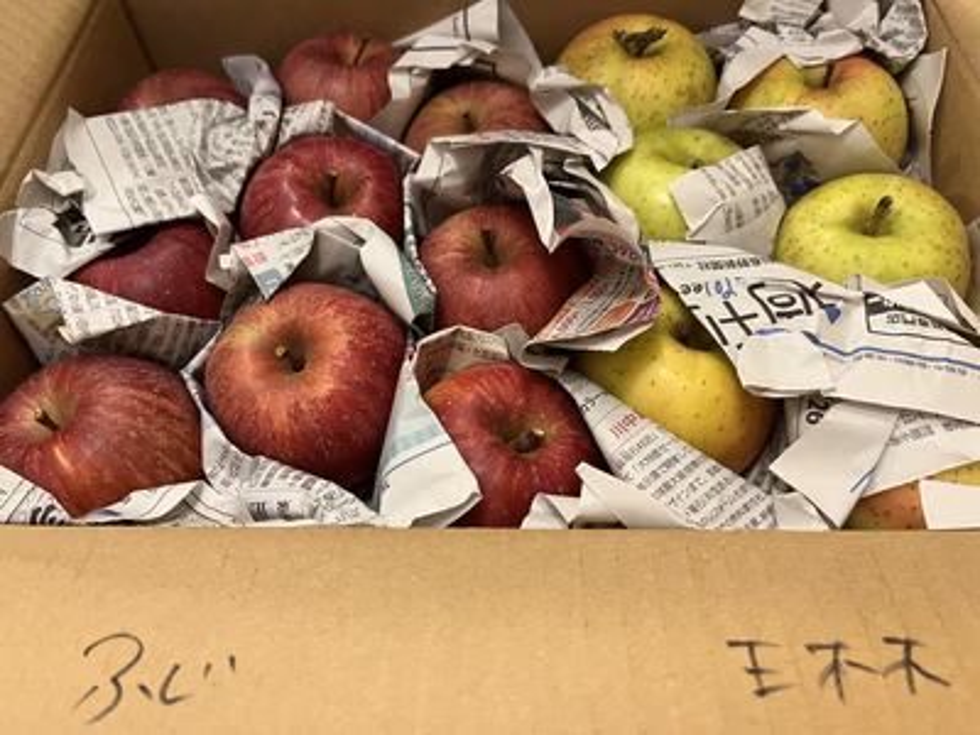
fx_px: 736
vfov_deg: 53.1
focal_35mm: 26
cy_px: 368
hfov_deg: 67.3
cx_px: 490
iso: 320
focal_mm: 5.1
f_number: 1.6
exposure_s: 1/50
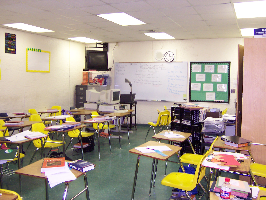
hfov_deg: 51.4
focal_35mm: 36
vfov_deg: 39.7
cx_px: 133
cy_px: 100
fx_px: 277
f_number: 2.8
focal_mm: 5.6
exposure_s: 1/15
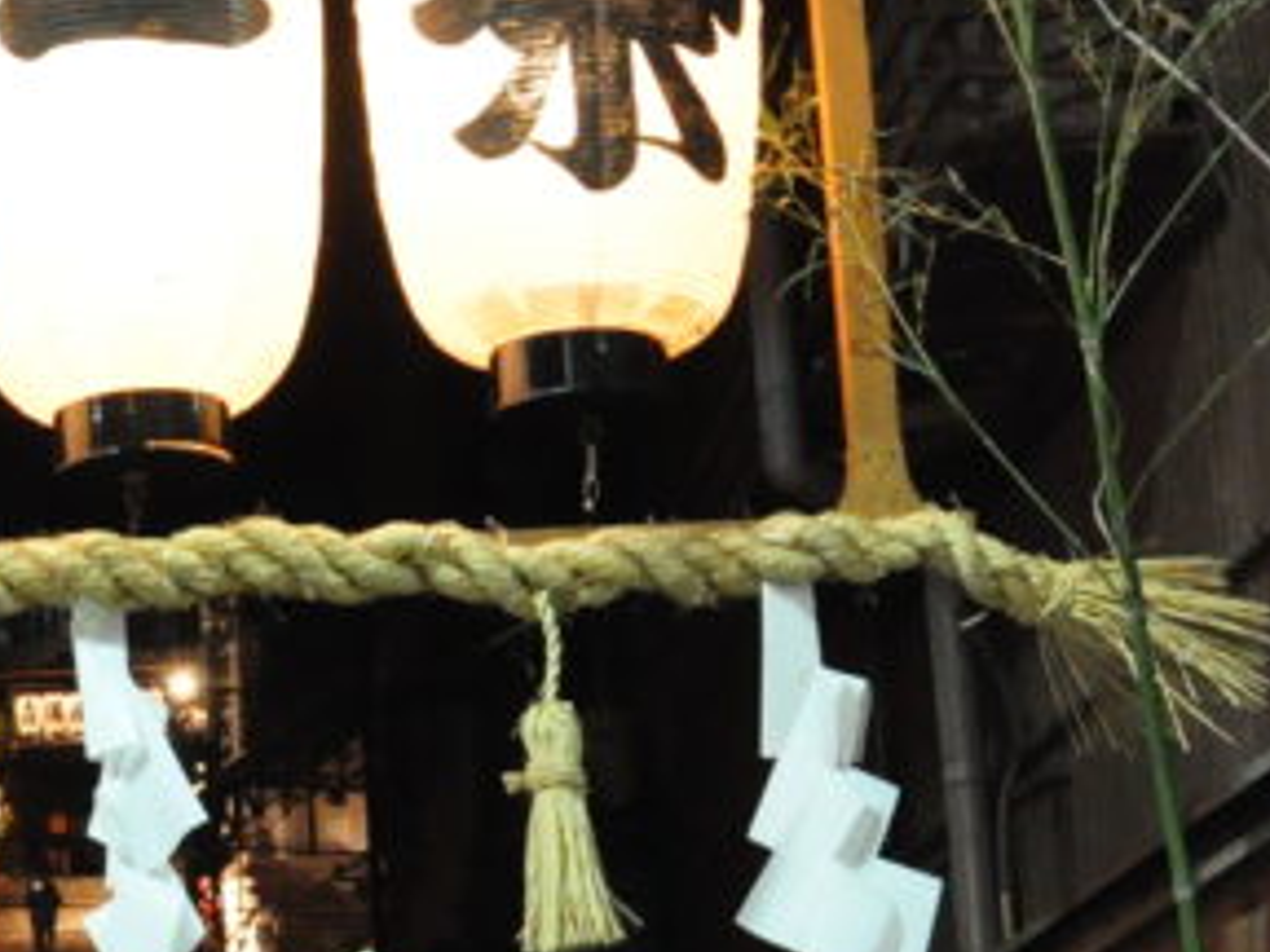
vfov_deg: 14.4
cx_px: -304
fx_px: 3742
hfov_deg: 18.2
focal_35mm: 102
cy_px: 791
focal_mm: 17
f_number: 6.3
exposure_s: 1/20
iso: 3200
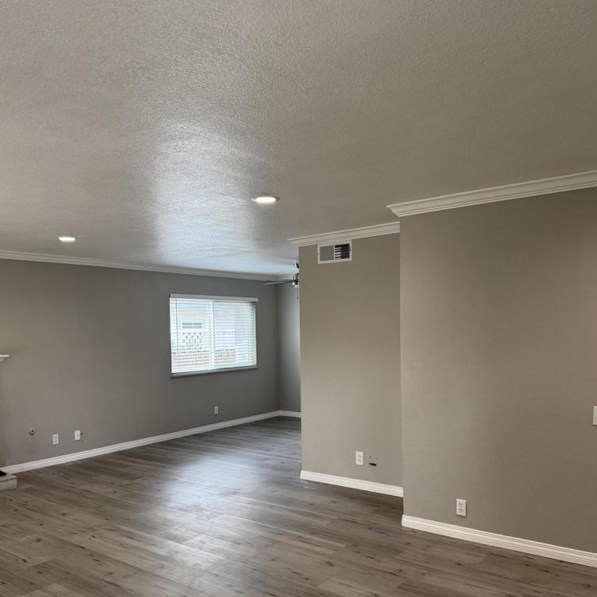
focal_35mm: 29
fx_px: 566
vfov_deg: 55.3
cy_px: 354
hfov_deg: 55.6
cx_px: 299
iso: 160
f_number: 1.78
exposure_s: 1/120
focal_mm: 6.76
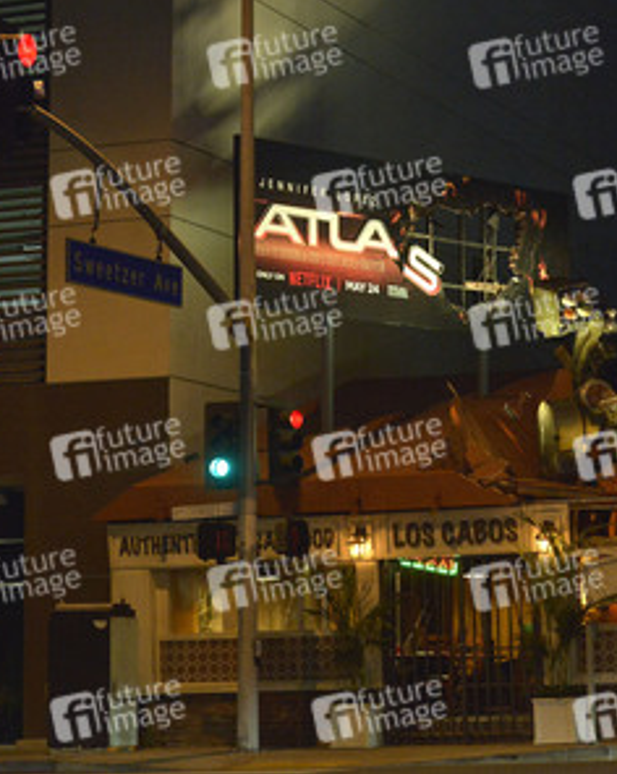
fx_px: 2287
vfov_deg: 19.2
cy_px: 384
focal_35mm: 100
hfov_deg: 15.2
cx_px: 570
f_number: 6.3
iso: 3200
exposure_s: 1/250
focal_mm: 70
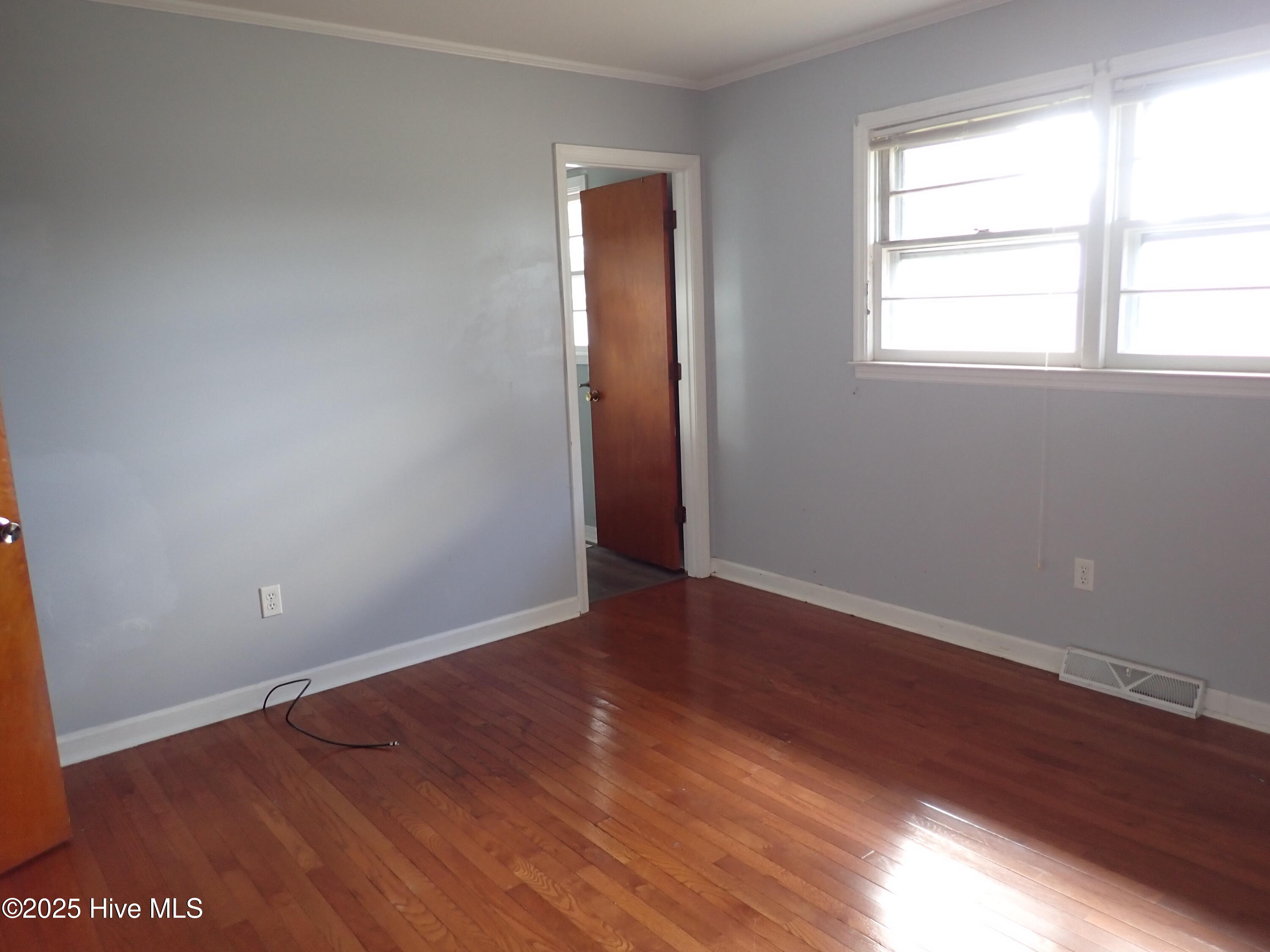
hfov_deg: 69.4
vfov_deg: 54.9
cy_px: 476
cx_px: 635
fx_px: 917
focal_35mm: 25
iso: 200
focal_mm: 4.5
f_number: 2
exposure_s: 1/30
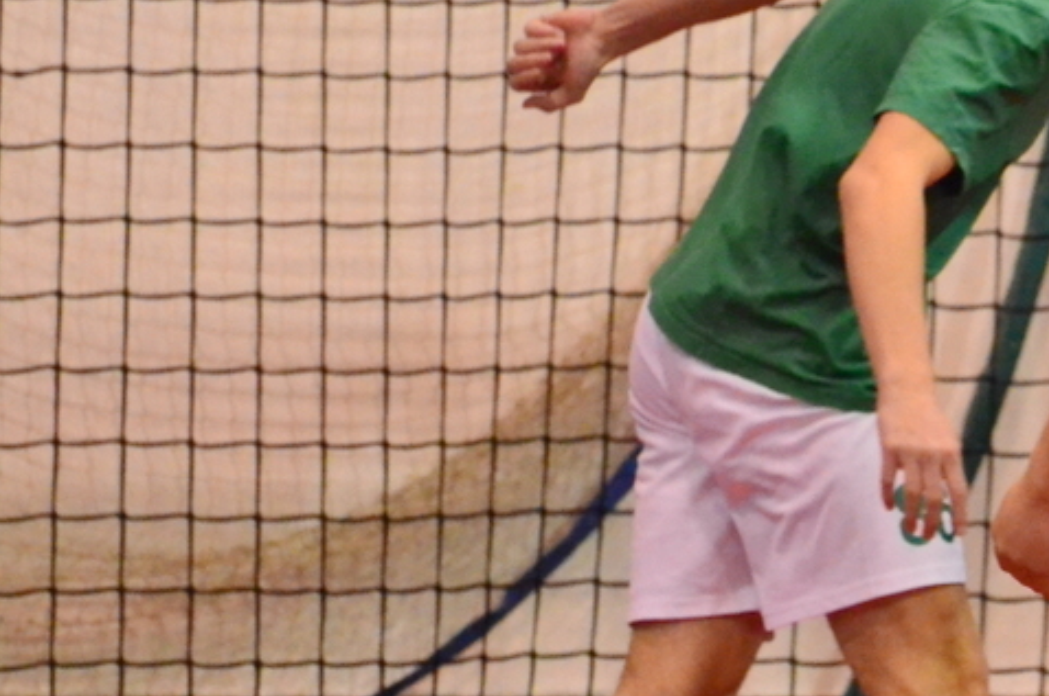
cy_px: 539
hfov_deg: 3.3
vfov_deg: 2.2
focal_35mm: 621
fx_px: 18072
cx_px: 1297
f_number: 5
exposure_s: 1/640
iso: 6400
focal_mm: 165
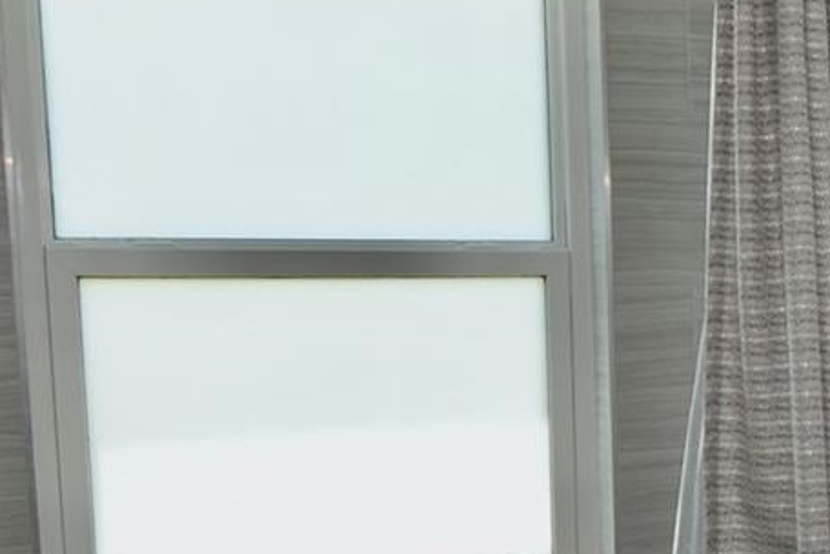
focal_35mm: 63
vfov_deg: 21.4
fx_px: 1452
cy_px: 393
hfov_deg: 27.9
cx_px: 1001
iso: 140
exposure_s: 1/125
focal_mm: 12
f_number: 5.6
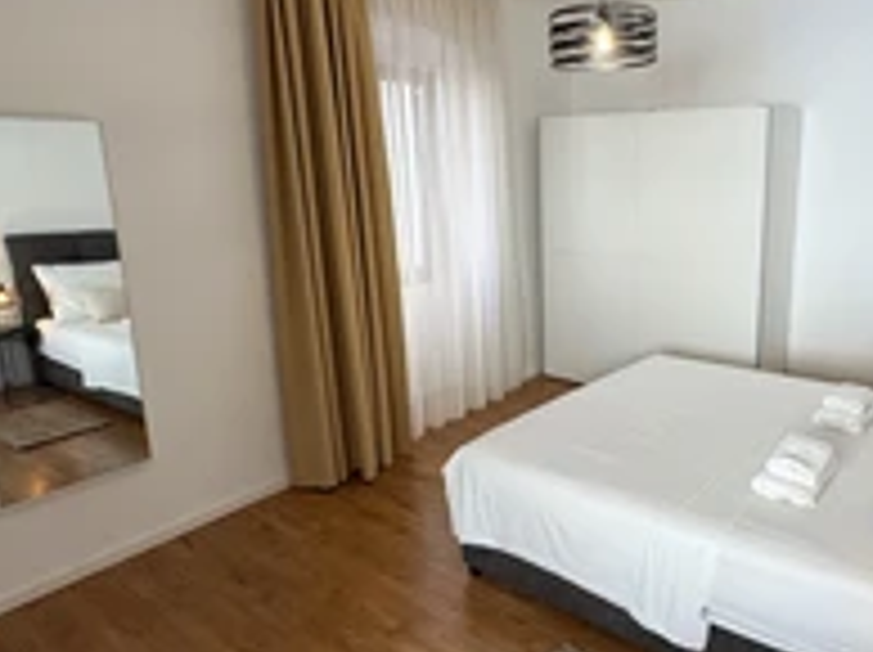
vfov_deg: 52.9
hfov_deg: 65.4
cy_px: 292
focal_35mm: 26
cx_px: 590
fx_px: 655
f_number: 2.2
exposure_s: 1/100
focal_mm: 2.22
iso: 125
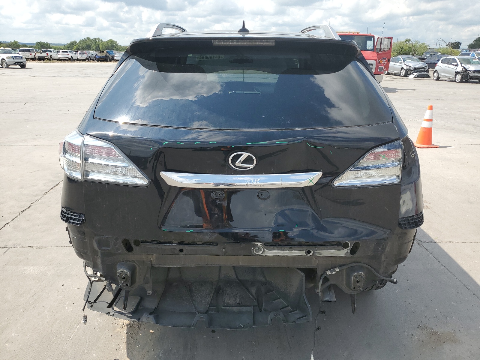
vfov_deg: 53.1
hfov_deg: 67.3
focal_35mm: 26
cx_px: 240
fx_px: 361
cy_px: 180
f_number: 1.5
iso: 50
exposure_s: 1/2000
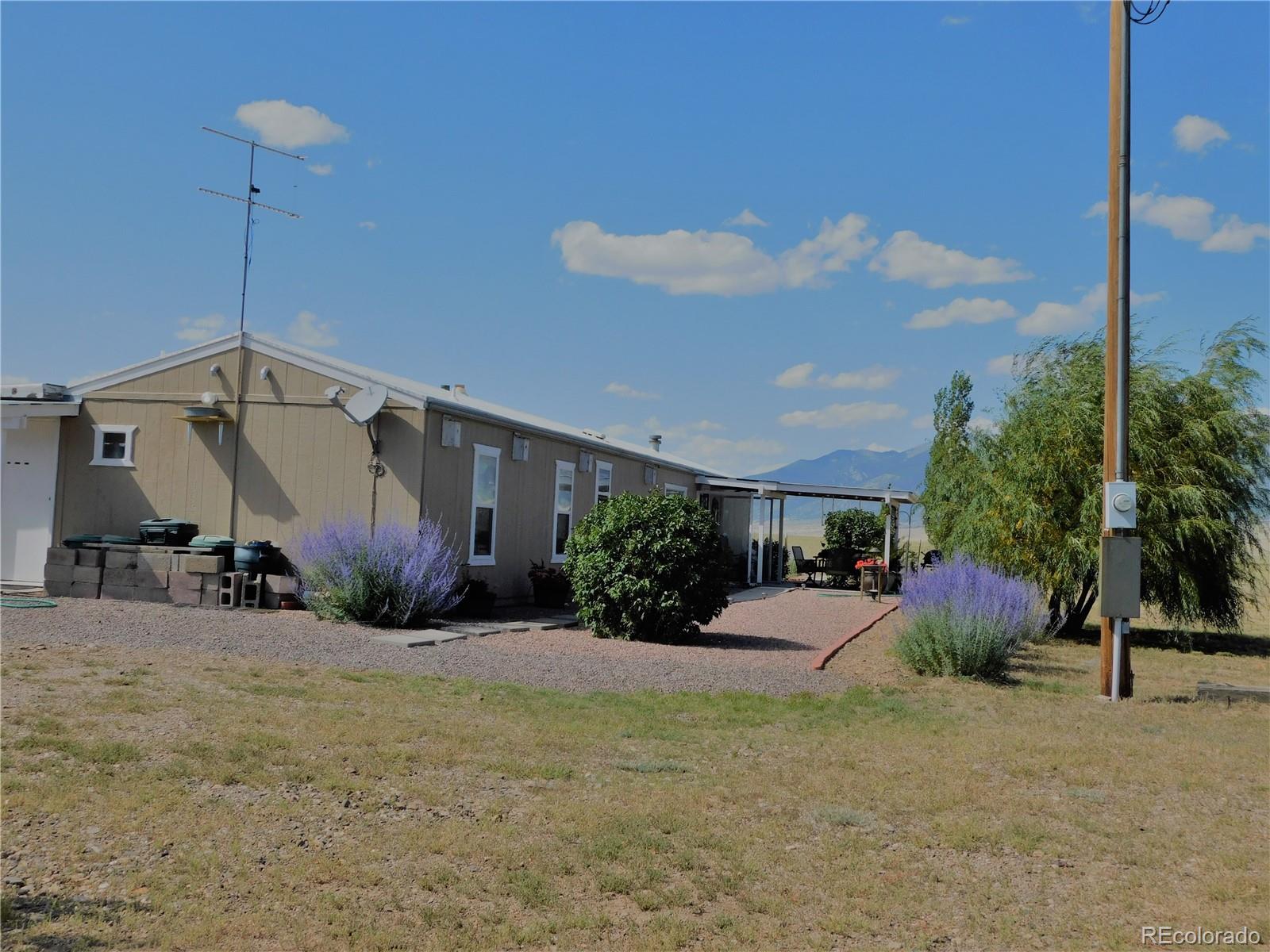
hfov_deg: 46.8
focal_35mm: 40
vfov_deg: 36.0
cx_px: 635
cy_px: 476
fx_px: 1468
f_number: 3.6
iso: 125
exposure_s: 1/1250
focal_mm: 7.1
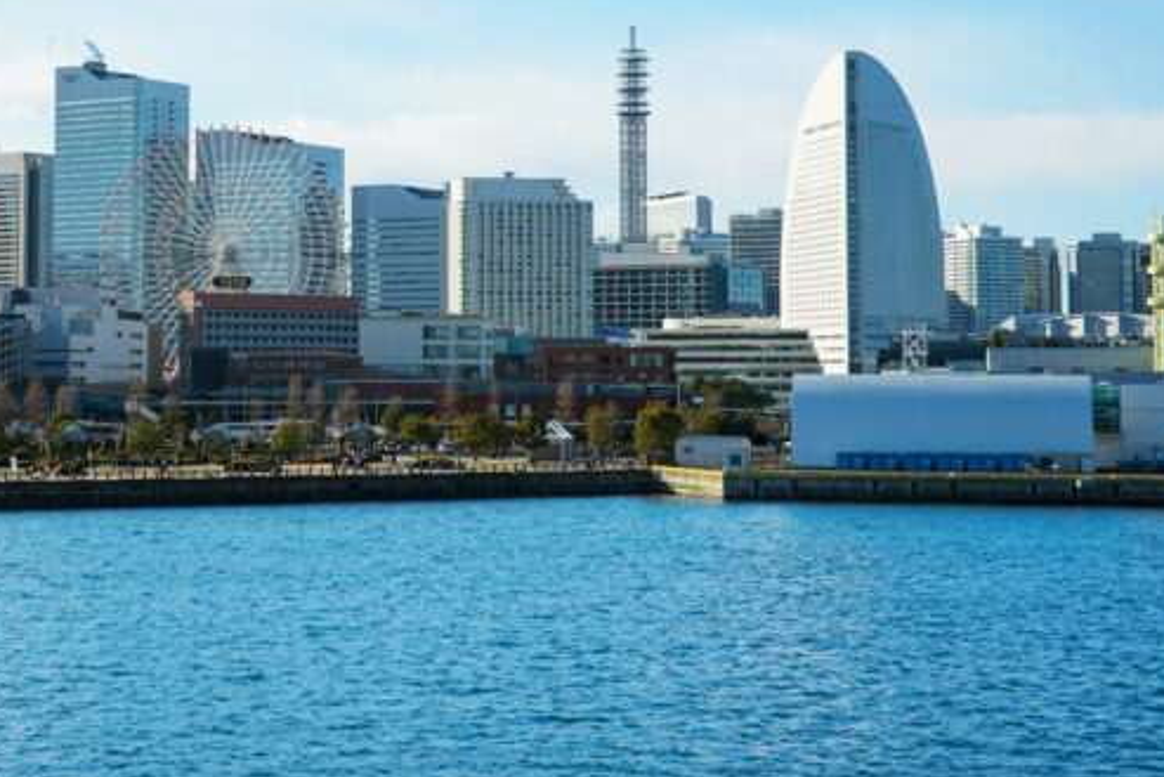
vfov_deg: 18.5
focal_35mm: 73
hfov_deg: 27.4
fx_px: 2361
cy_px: 183
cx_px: 326
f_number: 4.5
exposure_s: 1/500
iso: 100
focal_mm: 45
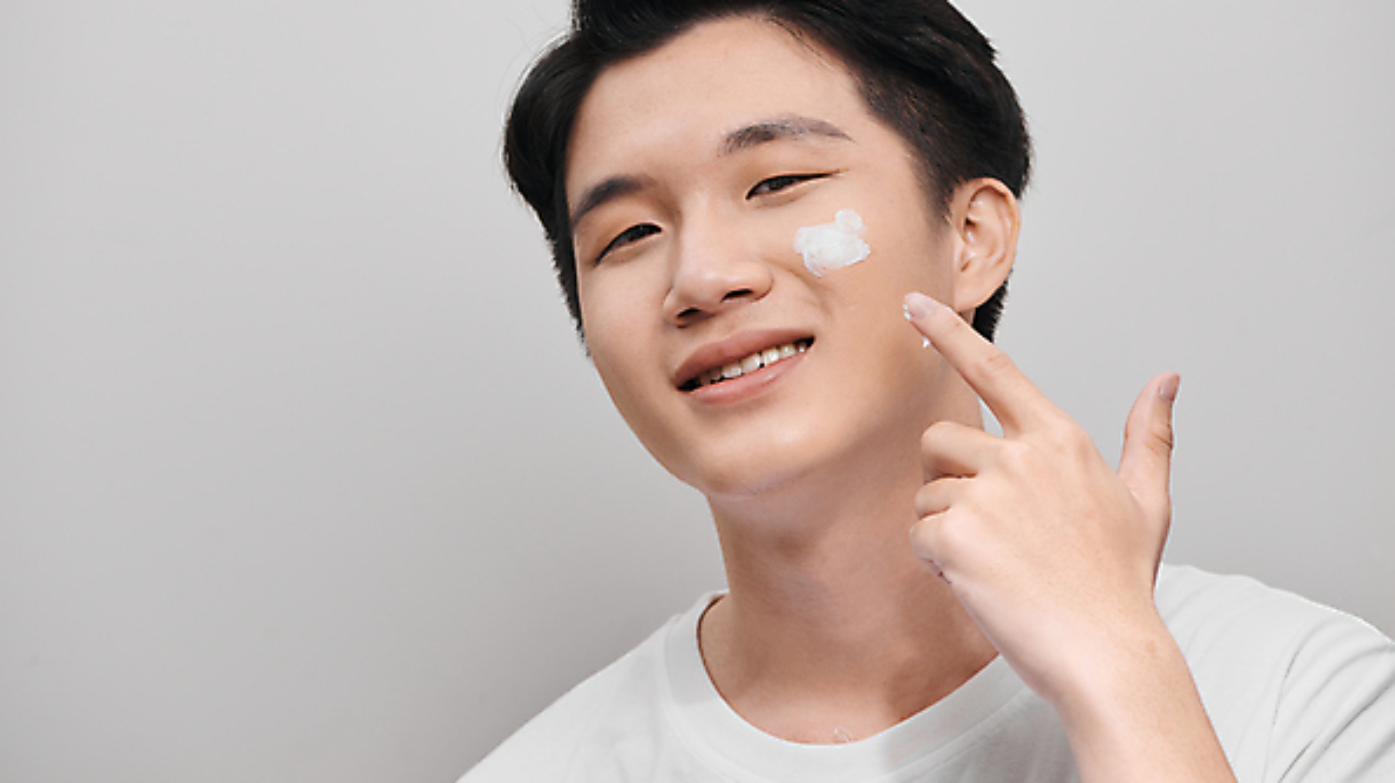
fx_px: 4104
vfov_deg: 10.9
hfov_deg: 19.3
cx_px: 701
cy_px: 326
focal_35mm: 111
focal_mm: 105
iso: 200
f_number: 6.3
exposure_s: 1/125
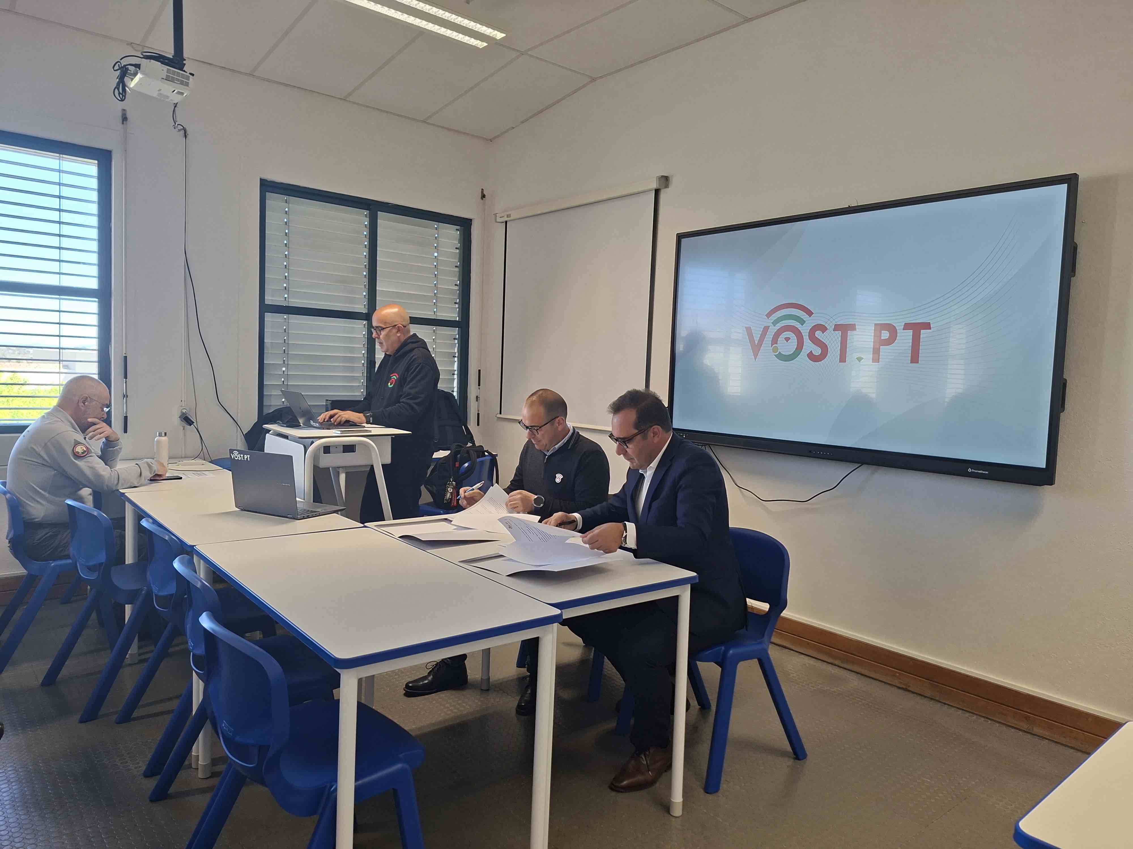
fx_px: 753
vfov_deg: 58.9
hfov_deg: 73.9
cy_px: 424
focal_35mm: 23
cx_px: 566
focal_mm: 5.54
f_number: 1.8
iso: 64
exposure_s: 1/100
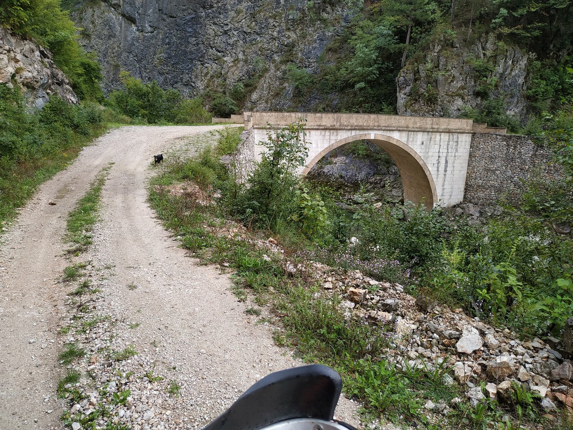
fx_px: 397
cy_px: 215
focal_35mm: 24
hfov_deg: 71.6
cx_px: 286
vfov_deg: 56.8
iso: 100
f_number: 1.9
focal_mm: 3.94
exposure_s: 1/210
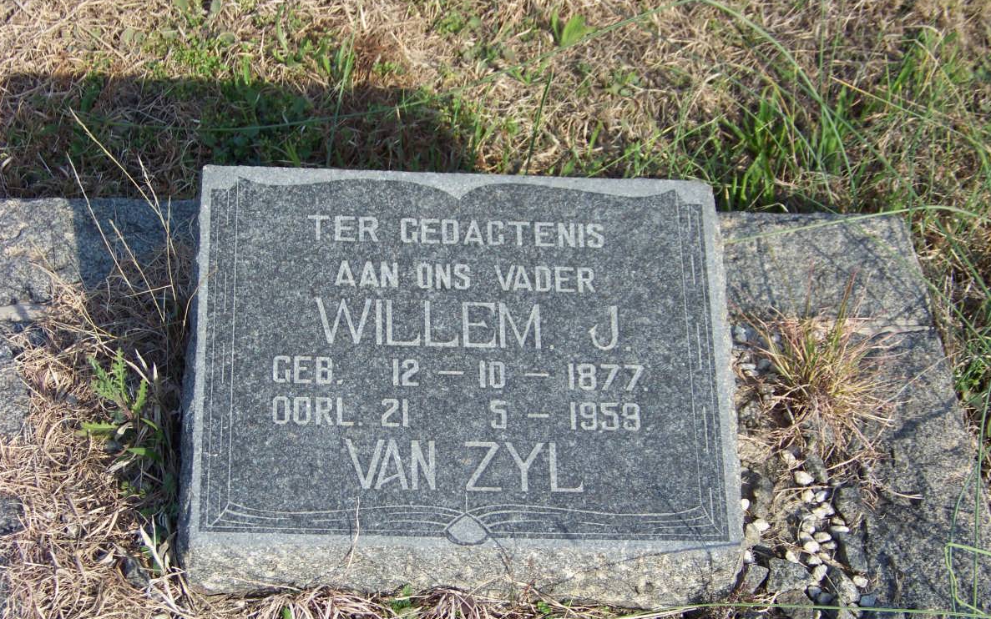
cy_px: 368
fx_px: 2026
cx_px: 494
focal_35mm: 75
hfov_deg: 27.5
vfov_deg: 17.4
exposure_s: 1/320
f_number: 3.2
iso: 64
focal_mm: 11.7
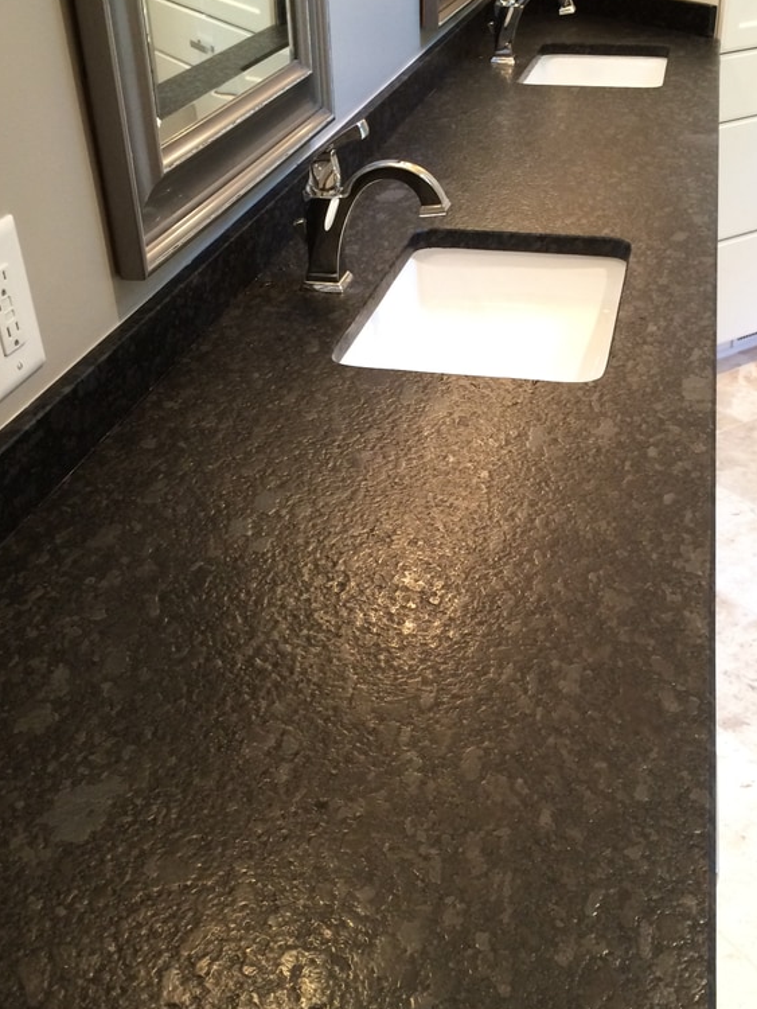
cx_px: 448
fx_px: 1166
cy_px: 502
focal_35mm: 40
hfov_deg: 35.9
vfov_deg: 46.8
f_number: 2.2
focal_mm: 4.12
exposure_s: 1/30
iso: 100
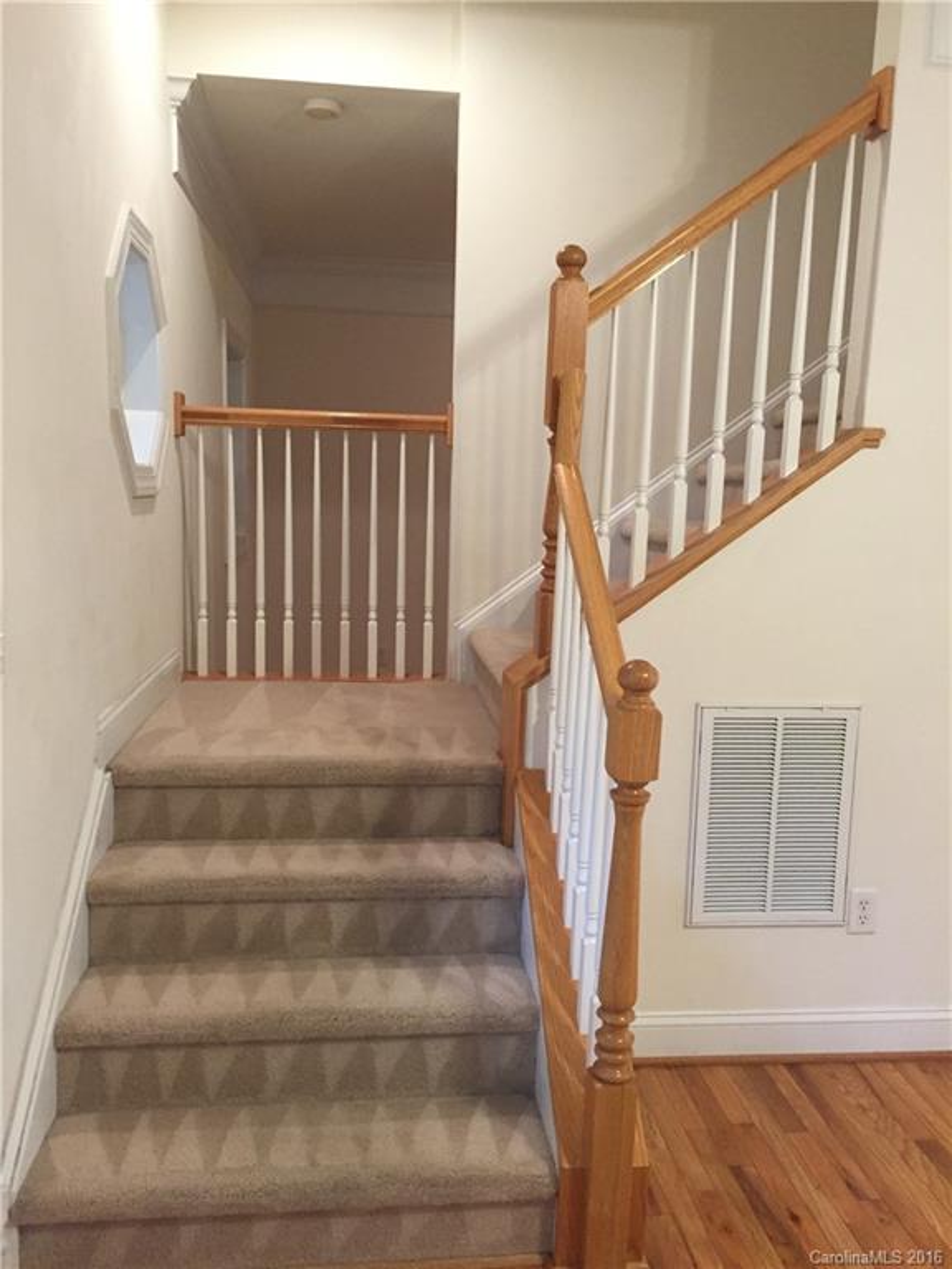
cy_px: 634
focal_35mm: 29
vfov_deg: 61.7
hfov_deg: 48.2
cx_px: 476
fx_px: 1063
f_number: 2.2
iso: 160
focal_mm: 4.15
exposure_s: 1/30
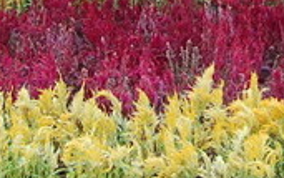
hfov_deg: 10.8
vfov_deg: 6.5
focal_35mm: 193
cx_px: 257
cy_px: -235
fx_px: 1494
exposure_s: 1/80
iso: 200
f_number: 5.6
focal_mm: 18
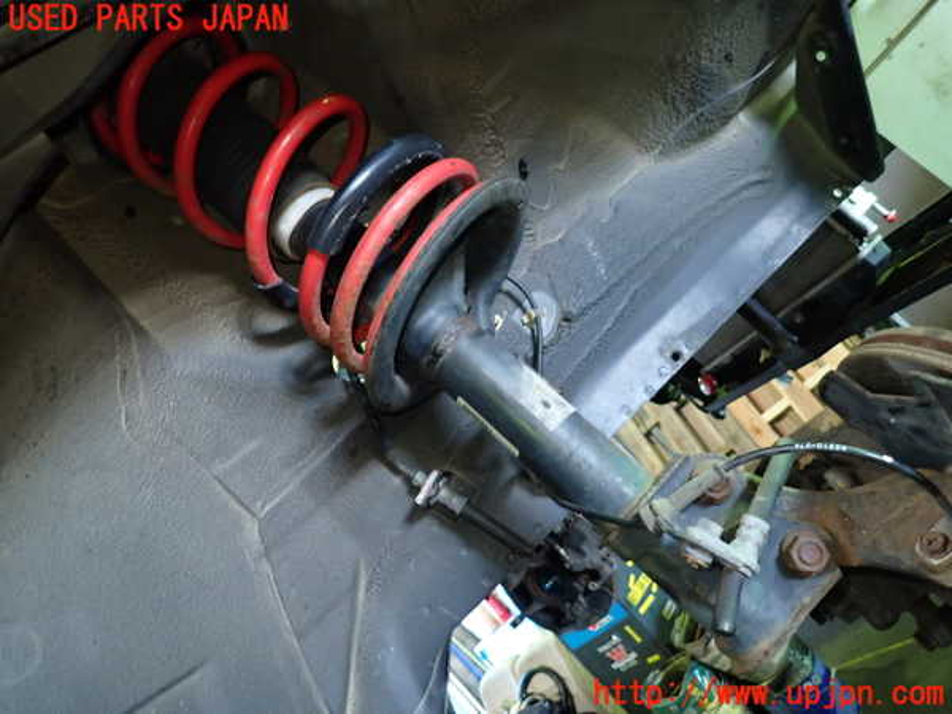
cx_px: 476
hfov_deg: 69.4
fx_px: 688
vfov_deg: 54.9
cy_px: 357
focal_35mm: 25
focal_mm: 4.5
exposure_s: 1/30
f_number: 2
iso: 400
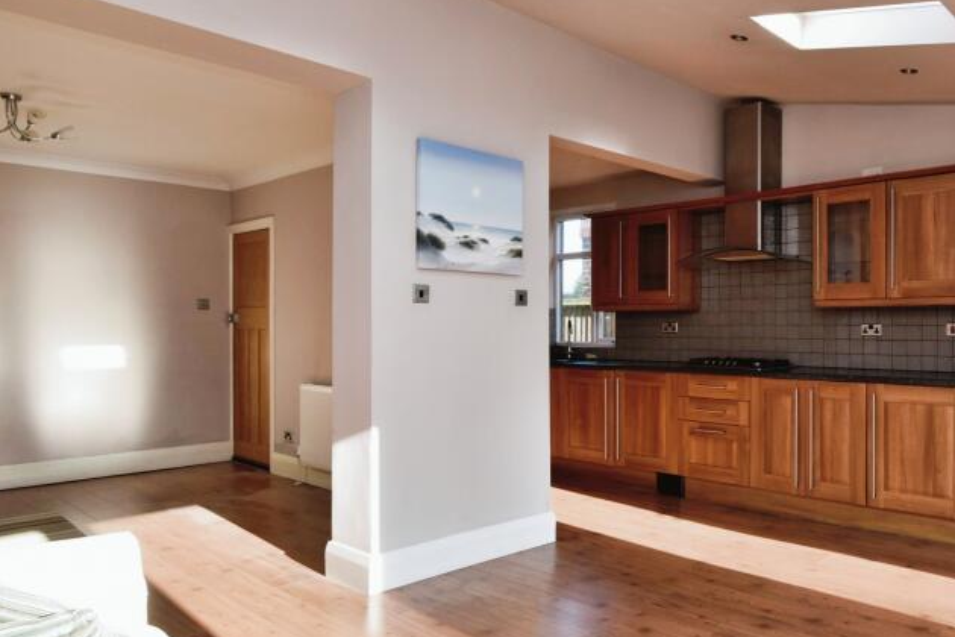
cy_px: 315
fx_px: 690
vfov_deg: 49.6
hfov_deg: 66.0
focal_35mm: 26
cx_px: 690
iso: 400
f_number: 7.1
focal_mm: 16
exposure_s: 1/100
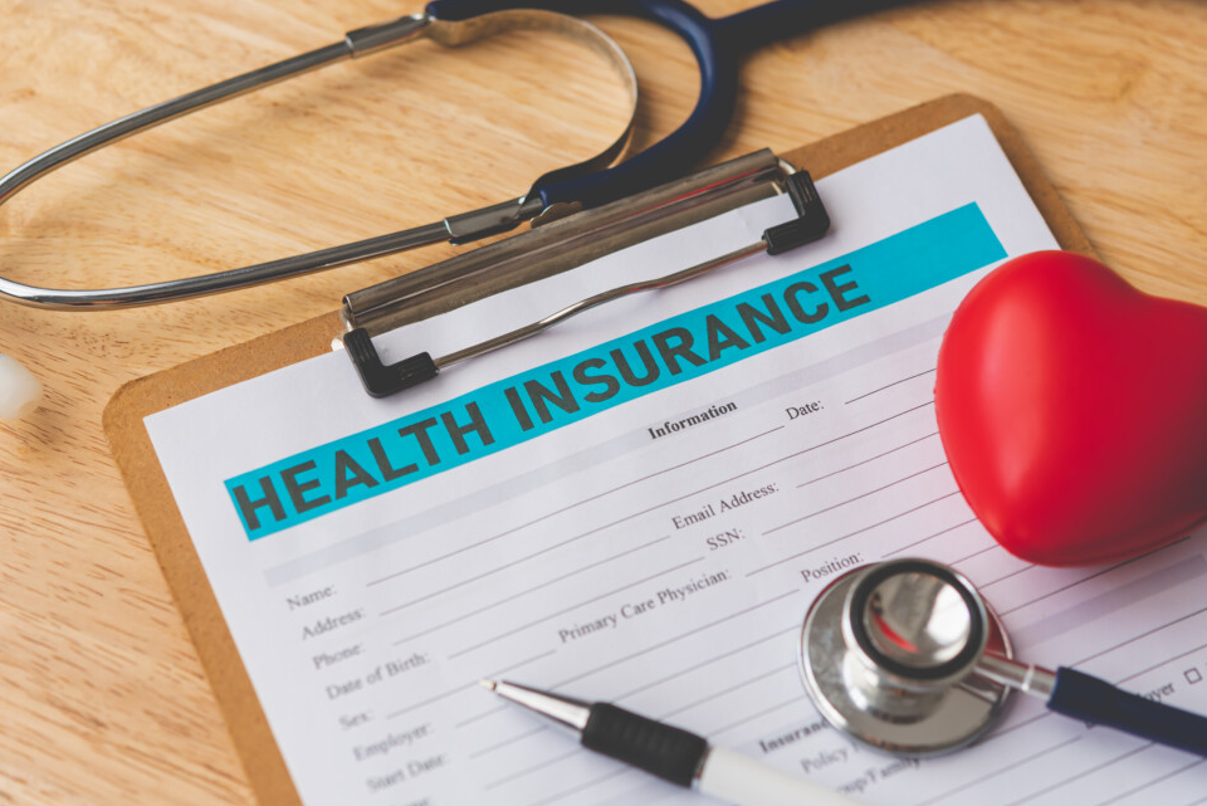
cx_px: 597
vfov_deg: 18.2
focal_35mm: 75
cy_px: 380
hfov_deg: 27.0
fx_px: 2516
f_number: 4.5
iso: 200
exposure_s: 1/60
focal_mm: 60
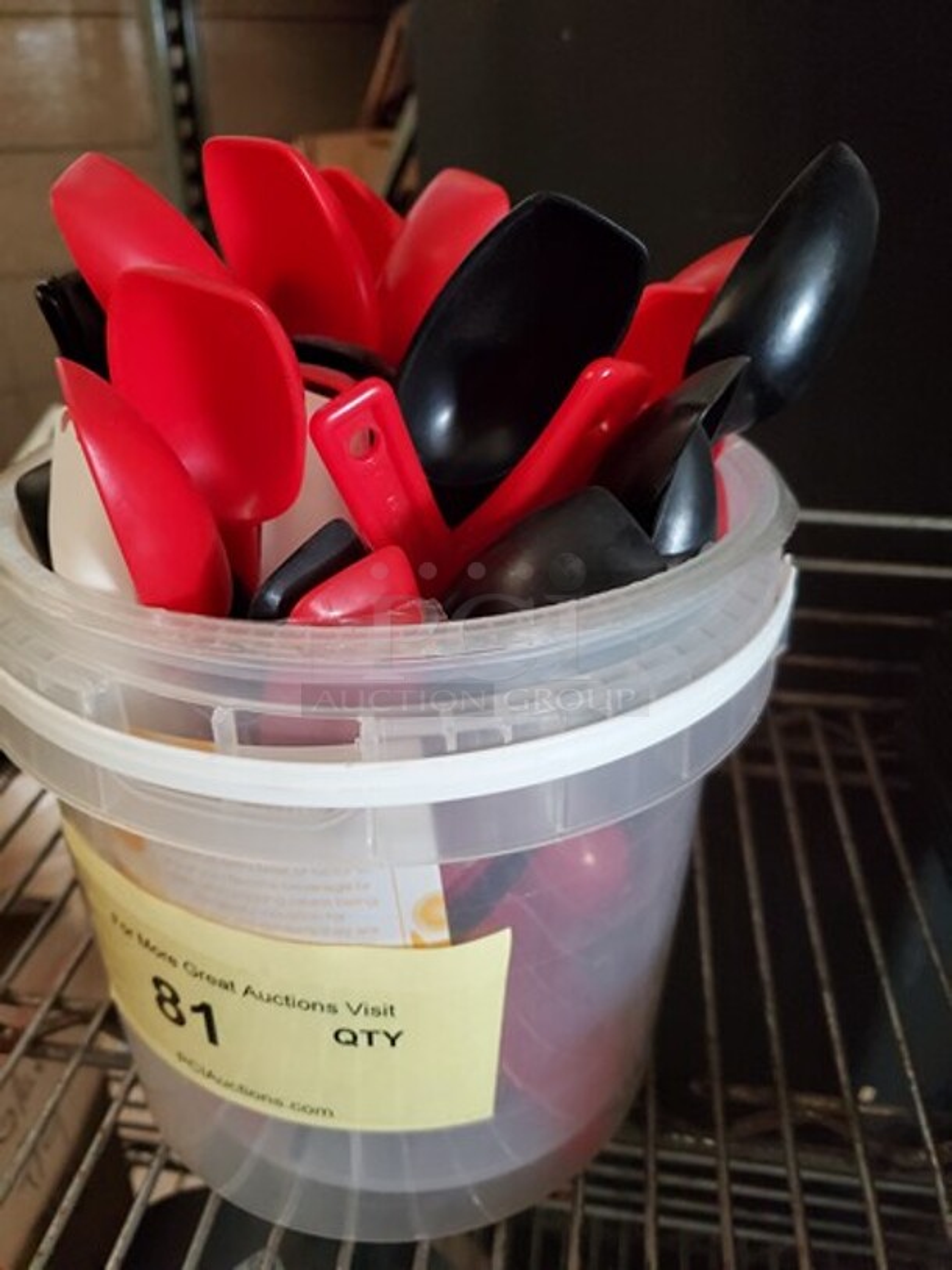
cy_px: 635
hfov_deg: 53.1
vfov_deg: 67.3
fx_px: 953
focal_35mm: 26
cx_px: 476
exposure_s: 1/50
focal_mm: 4.3
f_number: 1.5
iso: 640
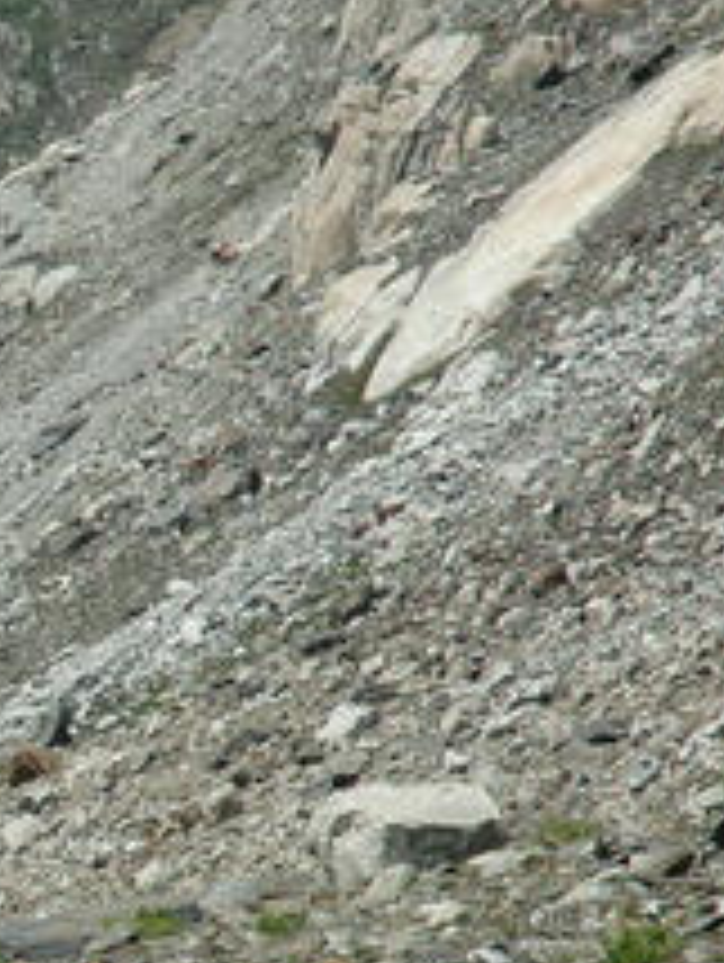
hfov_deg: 4.3
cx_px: -755
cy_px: 772
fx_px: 9435
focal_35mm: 339
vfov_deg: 5.8
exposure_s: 1/400
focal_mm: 70
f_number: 11
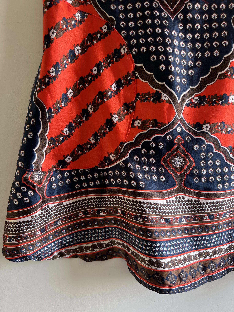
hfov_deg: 53.1
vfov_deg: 67.3
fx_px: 234
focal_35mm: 26
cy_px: 156
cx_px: 117
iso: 125
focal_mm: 5.7
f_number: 1.5
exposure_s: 1/121
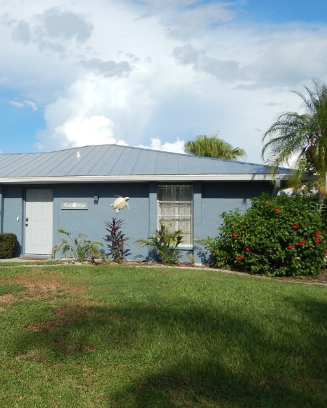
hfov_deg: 39.4
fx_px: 423
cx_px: 37
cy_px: 206
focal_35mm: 35
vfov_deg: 51.5
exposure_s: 1/800
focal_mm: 4
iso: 125
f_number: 6
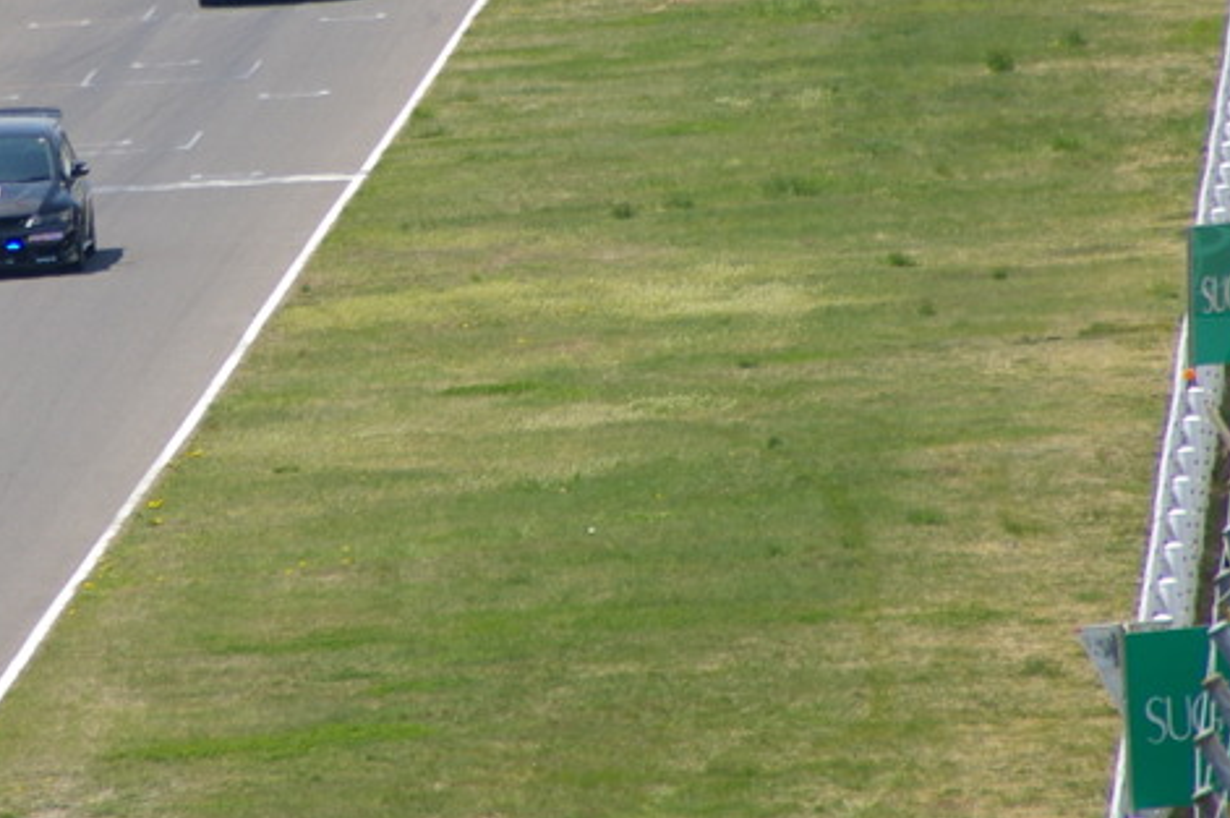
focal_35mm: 816
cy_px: 89
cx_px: 185
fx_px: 27851
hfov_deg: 2.5
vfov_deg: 1.7
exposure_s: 1/350
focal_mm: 250
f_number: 8
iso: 200
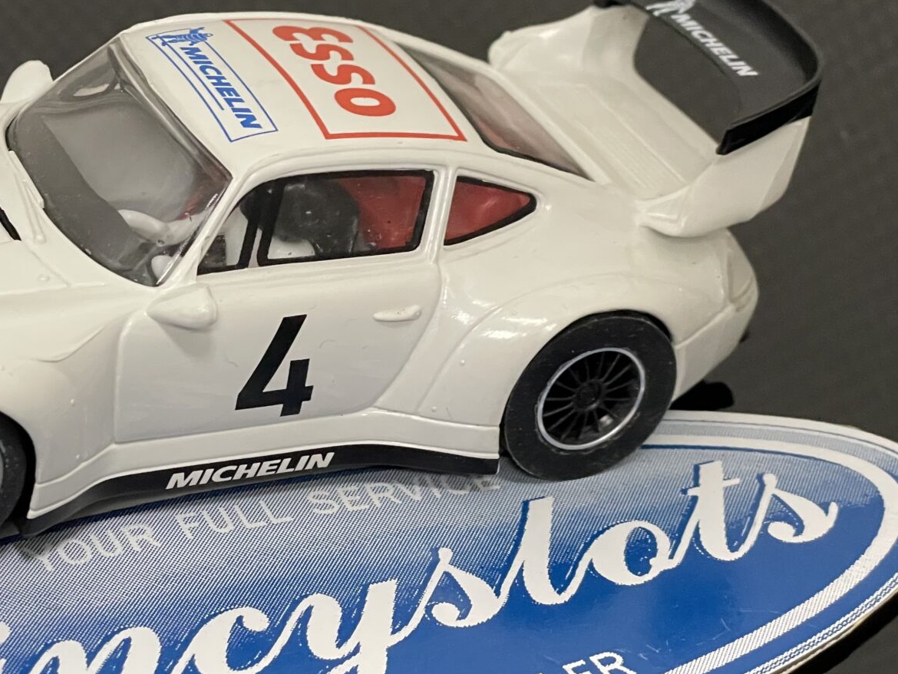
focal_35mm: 91
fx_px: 2361
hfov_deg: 21.3
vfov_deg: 16.2
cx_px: 216
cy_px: 324
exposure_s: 1/60
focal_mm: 6
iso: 400
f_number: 2
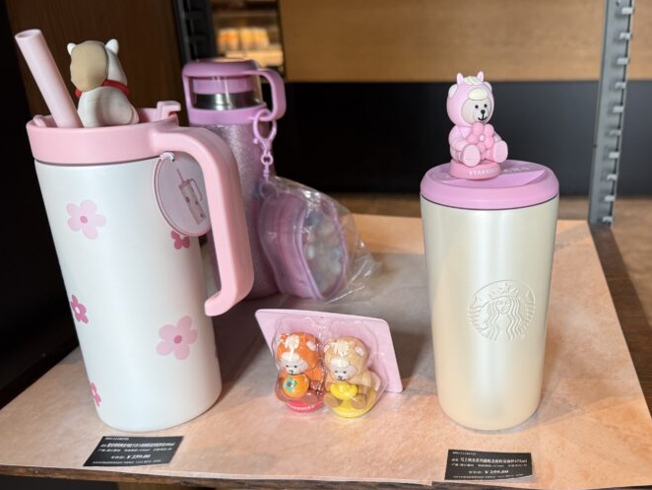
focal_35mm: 25
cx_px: 333
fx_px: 471
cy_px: 251
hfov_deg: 69.4
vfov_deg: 54.9
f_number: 1.78
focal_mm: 6.76
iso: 125
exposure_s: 1/100
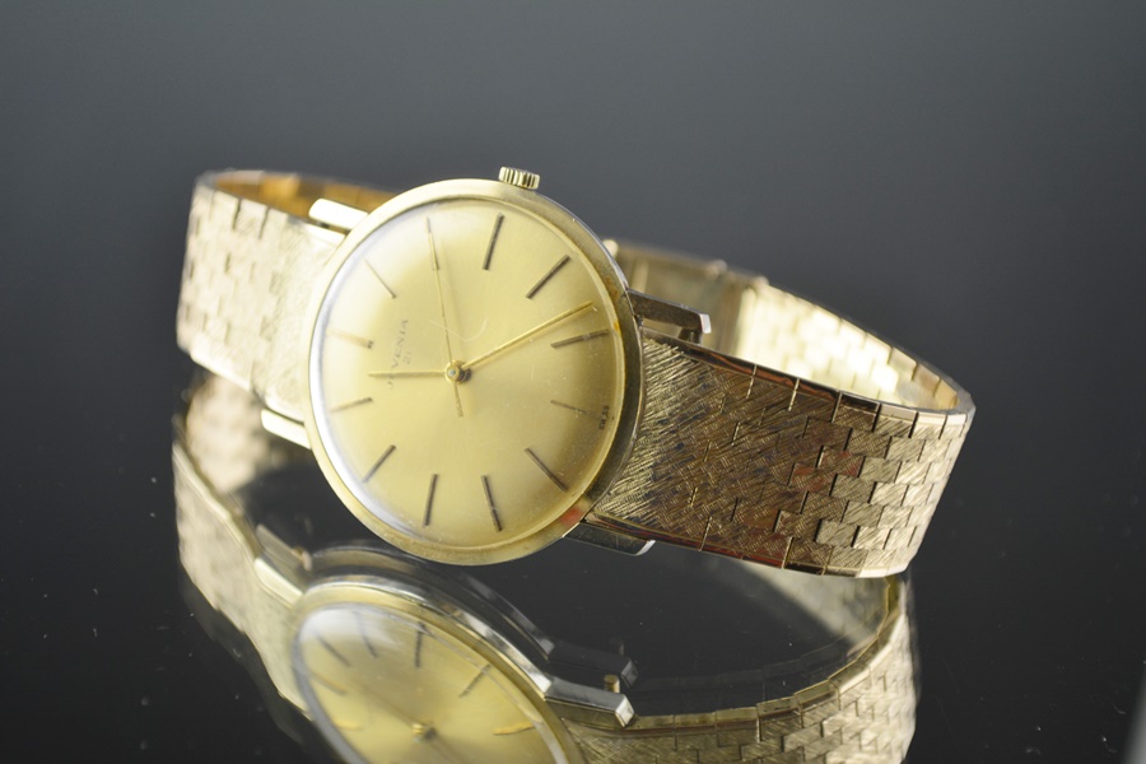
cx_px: 573
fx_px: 2626
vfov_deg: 16.6
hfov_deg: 24.6
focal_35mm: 82
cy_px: 382
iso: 320
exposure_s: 1/125
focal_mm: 55
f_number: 5.6
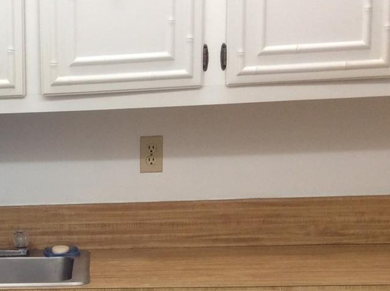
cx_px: -34
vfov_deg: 17.9
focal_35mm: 80
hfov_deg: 23.1
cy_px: 289
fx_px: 900
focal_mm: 3.3
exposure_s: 1/30
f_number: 2.4
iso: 40
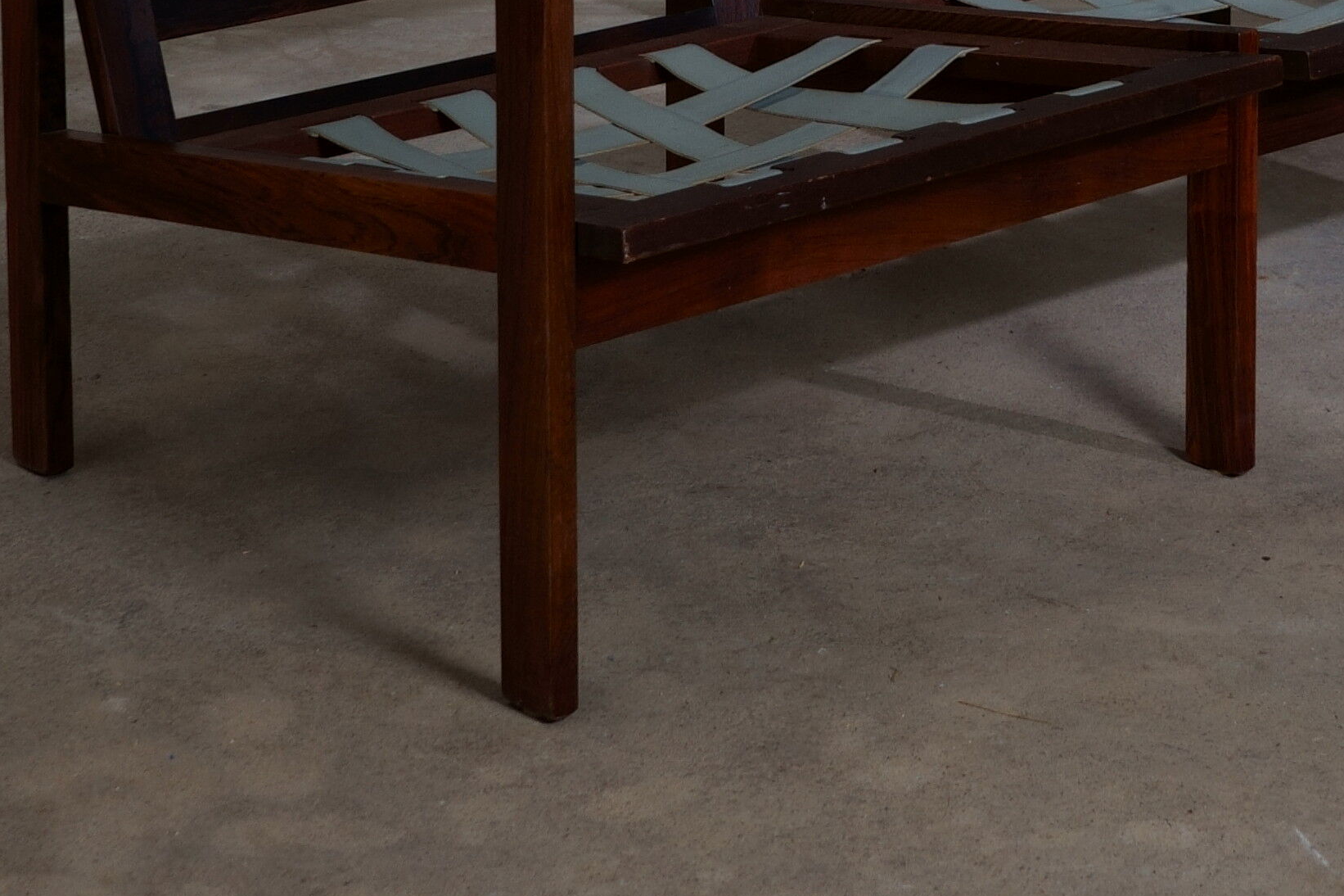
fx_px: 3956
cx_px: 883
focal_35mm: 106
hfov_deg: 19.2
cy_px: -554
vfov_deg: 12.1
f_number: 5.6
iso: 200
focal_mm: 29
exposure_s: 1/10
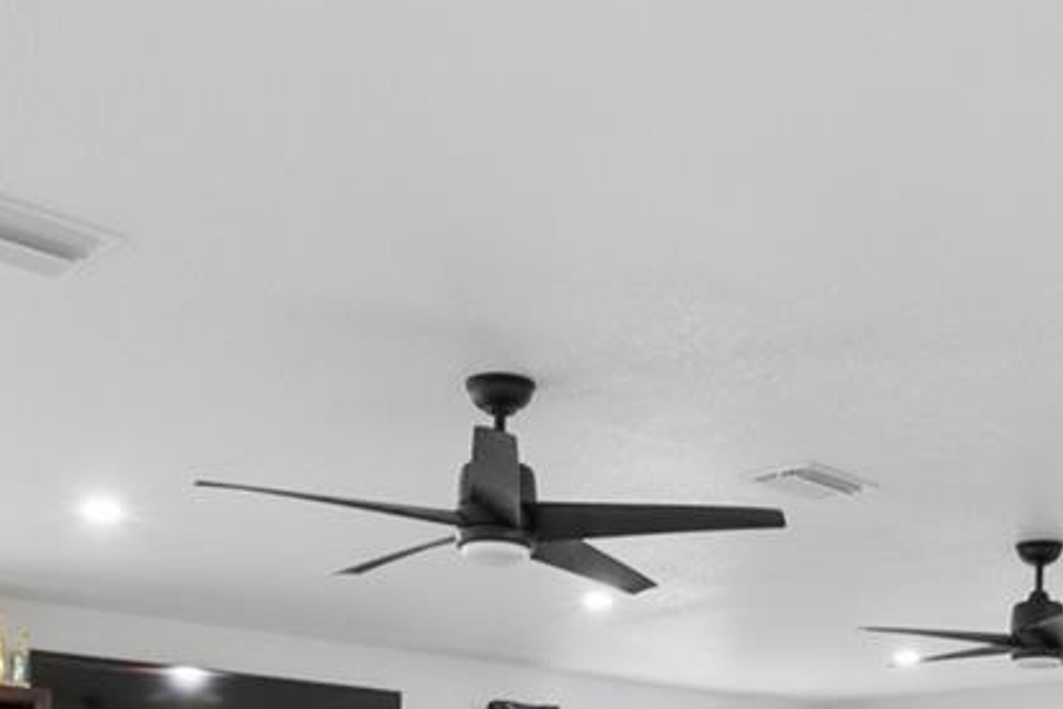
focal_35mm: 54
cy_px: 948
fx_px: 1595
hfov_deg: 36.6
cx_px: 674
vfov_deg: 22.2
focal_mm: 14
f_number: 8
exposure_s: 1/13
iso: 400
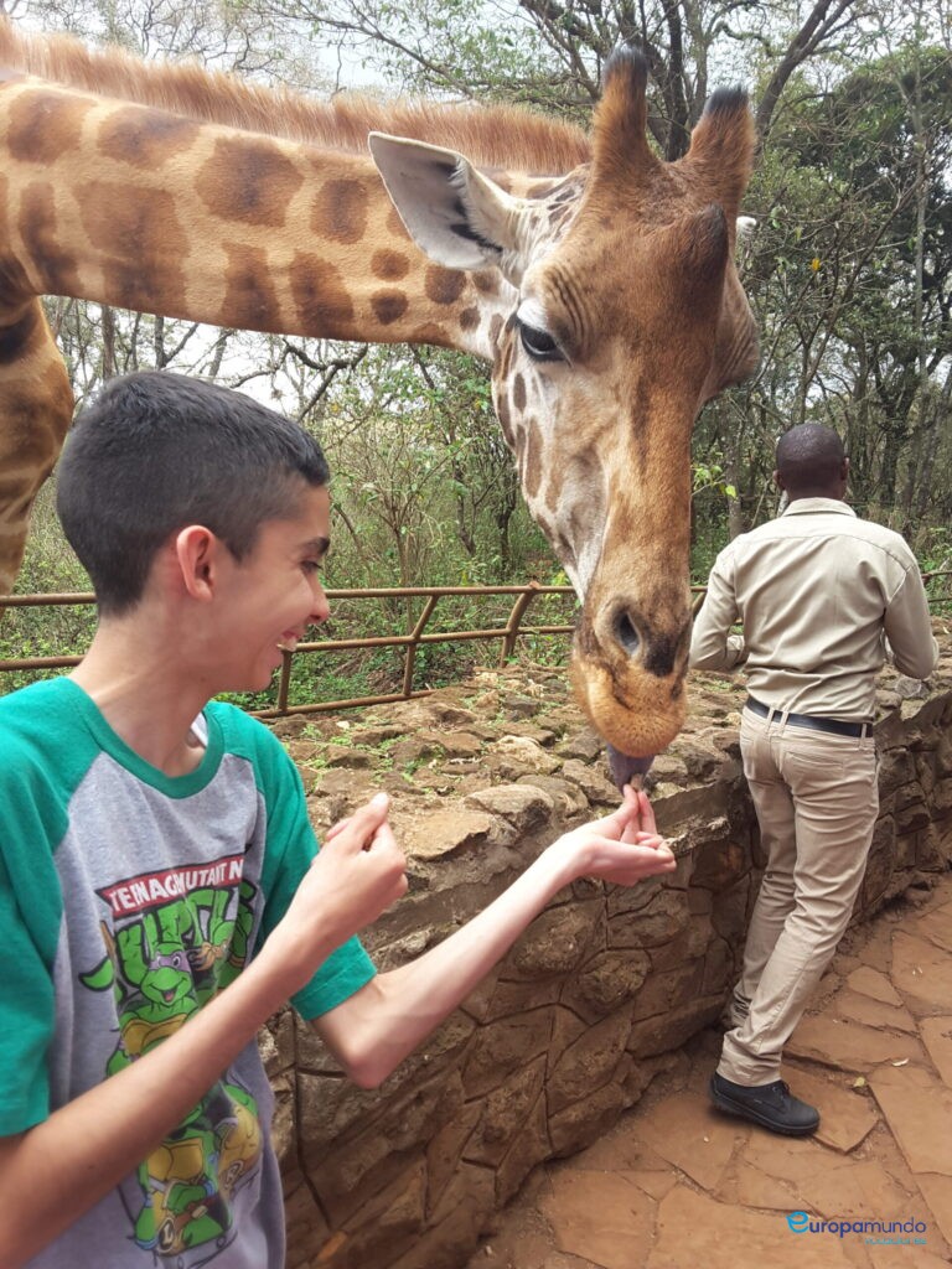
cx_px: 476
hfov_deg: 45.4
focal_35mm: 31
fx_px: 1137
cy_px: 634
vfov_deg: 58.4
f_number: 1.9
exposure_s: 1/246
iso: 40
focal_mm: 2.9
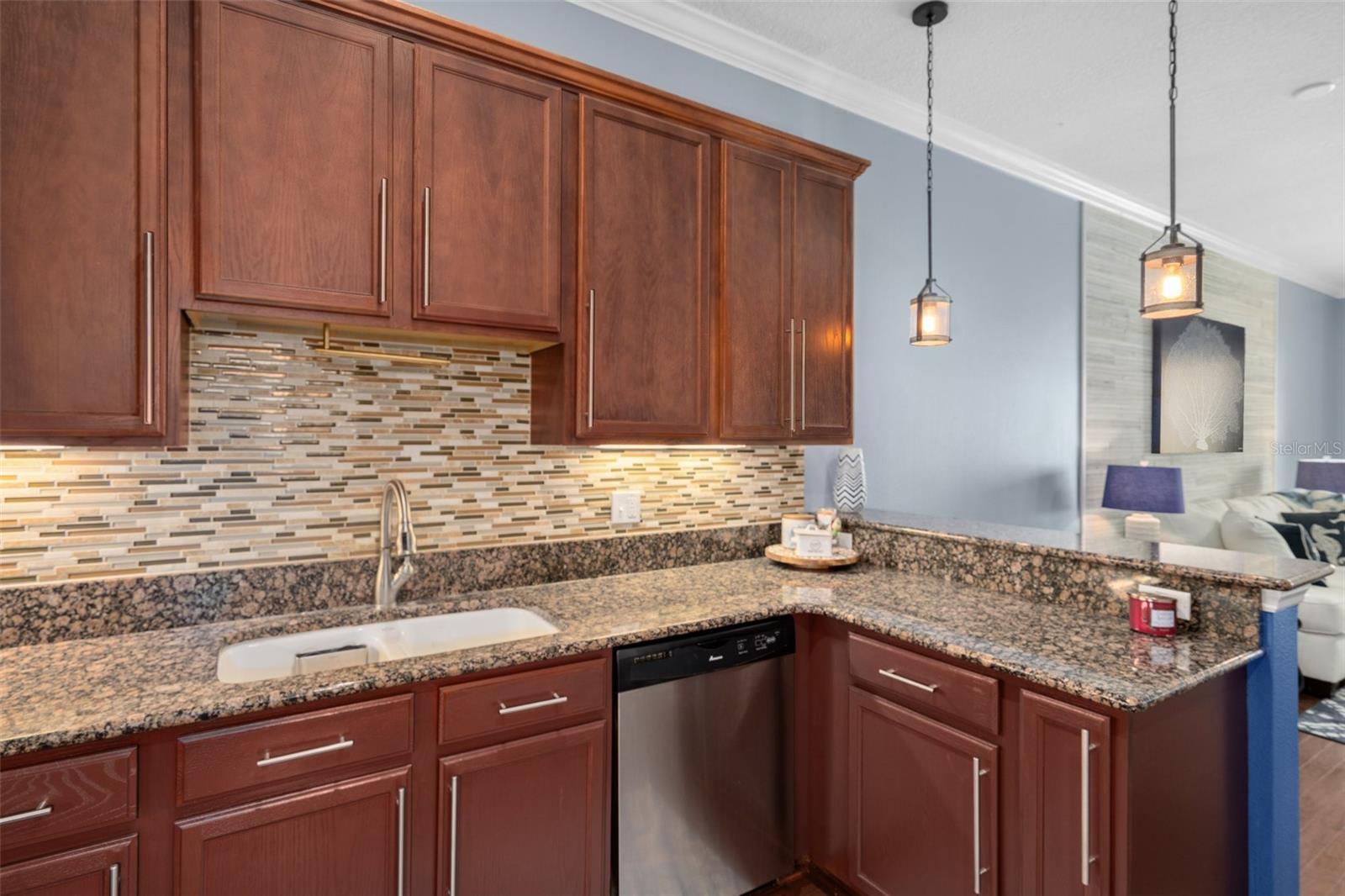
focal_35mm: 17
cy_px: 448
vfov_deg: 70.4
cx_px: 672
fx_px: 635
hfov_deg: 93.3
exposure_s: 1.3
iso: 320
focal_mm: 17
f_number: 8
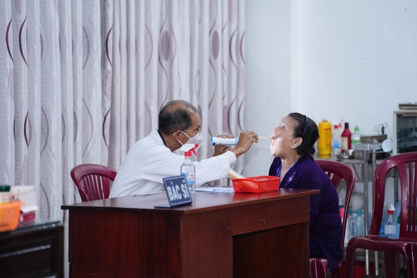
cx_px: 208
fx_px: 1737
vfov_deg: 9.1
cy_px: 139
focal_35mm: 150
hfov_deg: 13.7
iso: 1250
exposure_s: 1/80
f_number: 3.5
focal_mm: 150
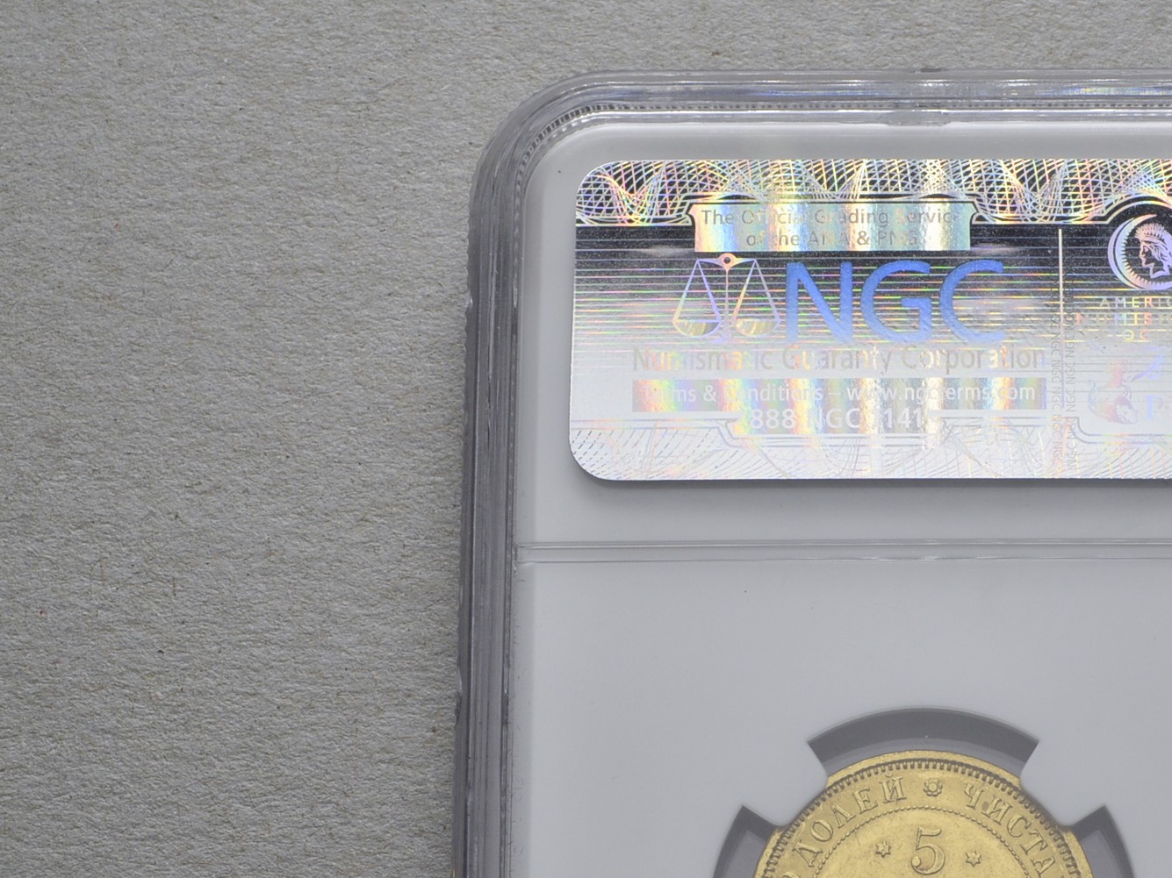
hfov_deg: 22.7
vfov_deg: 17.2
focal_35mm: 85
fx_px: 2878
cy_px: 710
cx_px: 926
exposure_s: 1/250
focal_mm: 32
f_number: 14
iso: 400
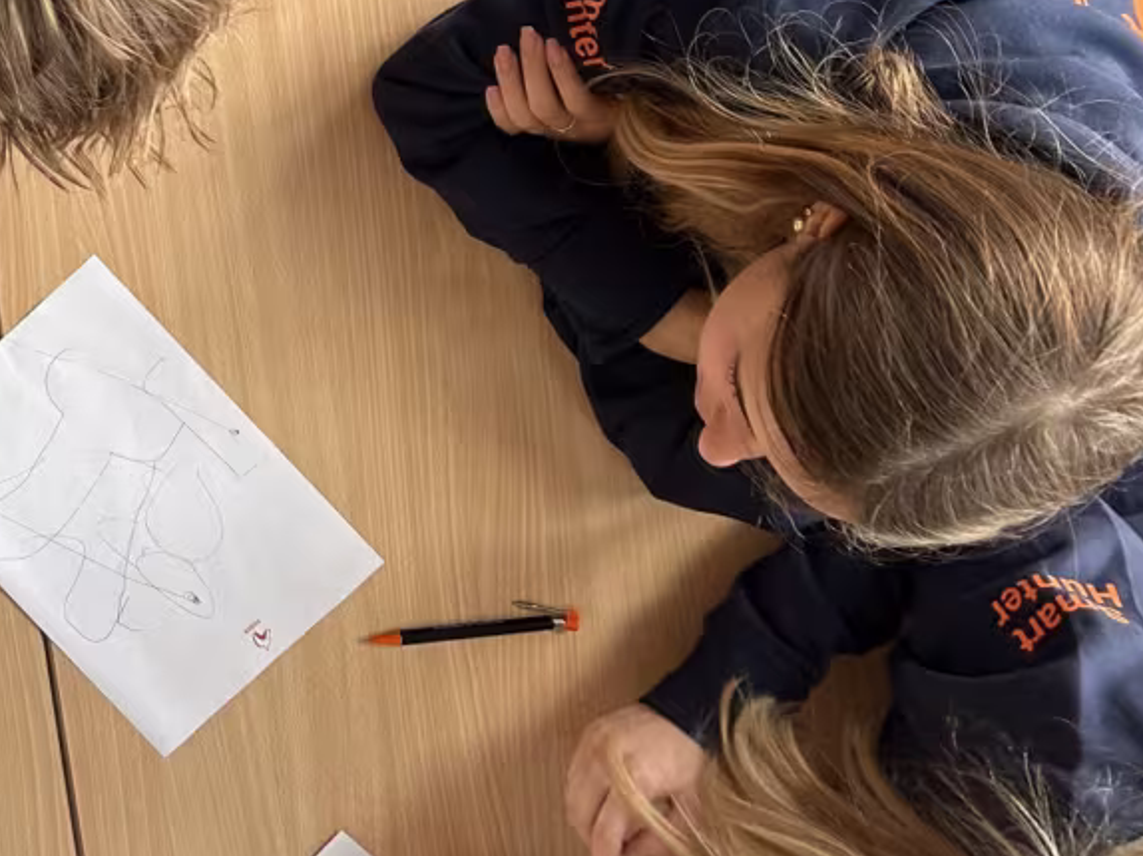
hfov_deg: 30.6
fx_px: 1914
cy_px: 62
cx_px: -30
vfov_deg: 24.4
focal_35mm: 58
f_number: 1.5
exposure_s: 1/121
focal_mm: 5.7
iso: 100
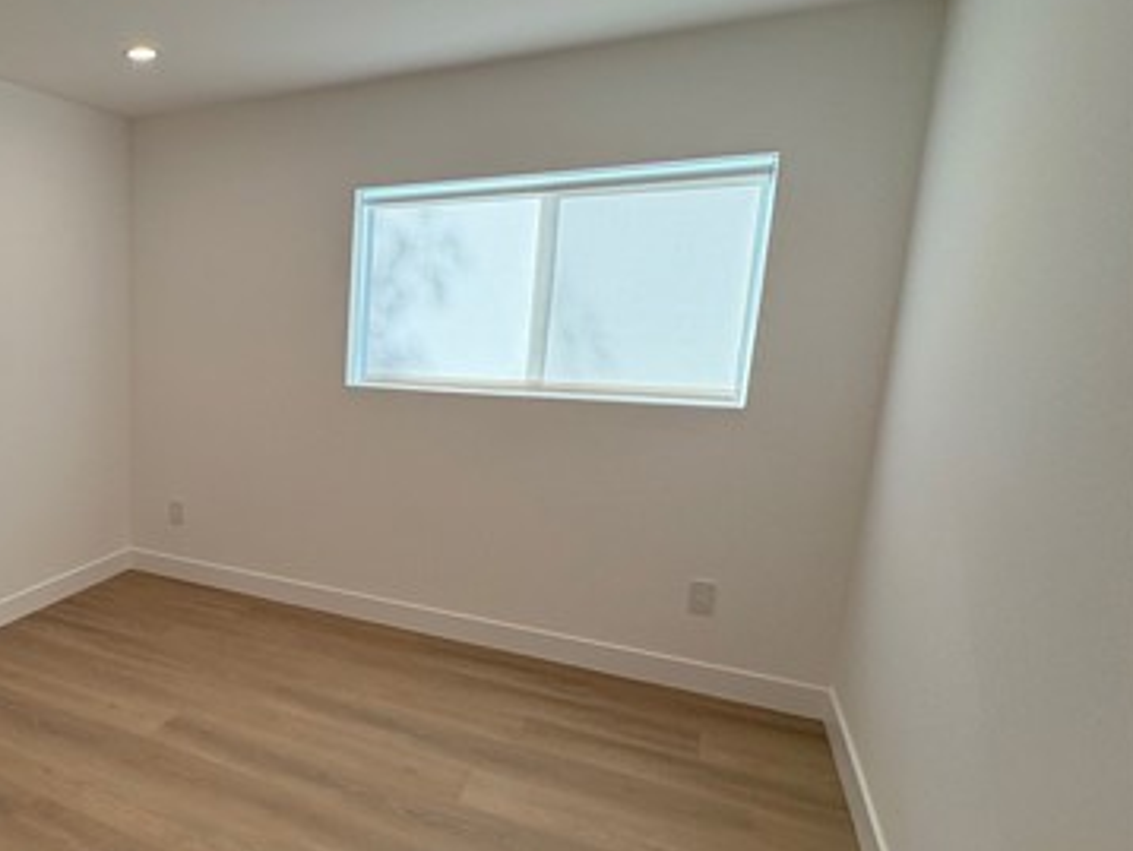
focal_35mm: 25
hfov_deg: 60.2
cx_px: 139
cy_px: 456
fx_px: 819
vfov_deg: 54.9
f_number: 2.2
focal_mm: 2.22
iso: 64
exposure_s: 1/178
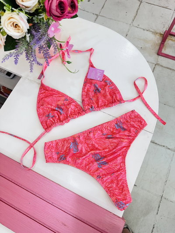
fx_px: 162
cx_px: 88
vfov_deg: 71.6
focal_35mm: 24
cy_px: 116
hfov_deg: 56.8
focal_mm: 6.76
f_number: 1.78
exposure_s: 1/100
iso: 80
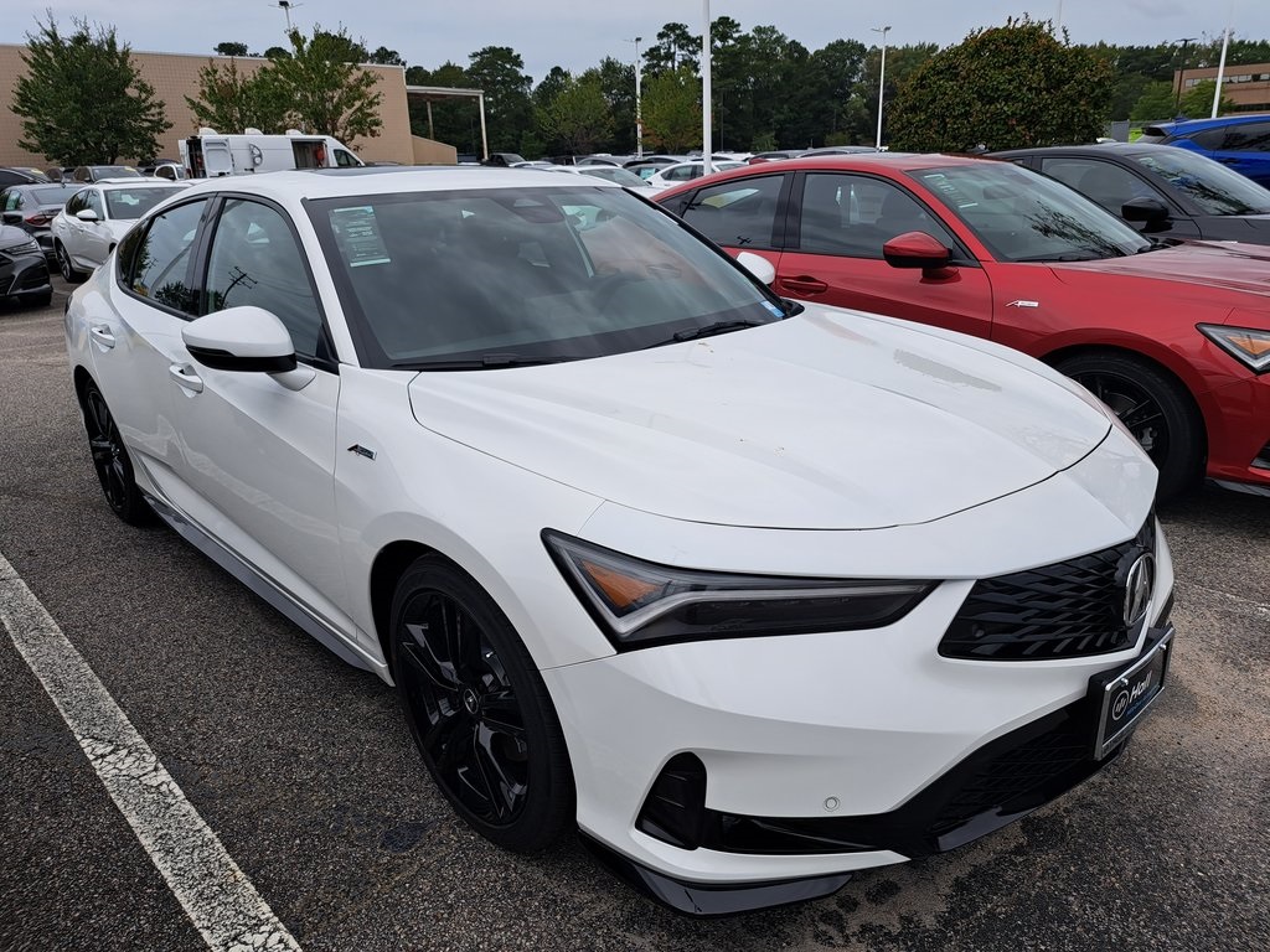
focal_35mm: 24
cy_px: 476
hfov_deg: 71.6
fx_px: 881
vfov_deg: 56.8
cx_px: 635
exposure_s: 1/873
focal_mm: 5.23
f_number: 1.8
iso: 50
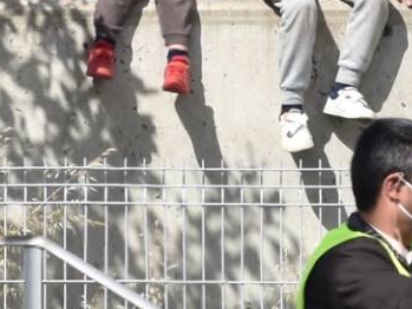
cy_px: 241
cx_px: 655
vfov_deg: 1.2
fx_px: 15097
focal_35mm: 1268
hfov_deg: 1.6
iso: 200
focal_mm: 200
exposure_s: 1/5000
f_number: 4.5
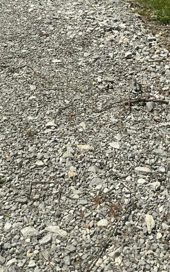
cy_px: -40
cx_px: 196
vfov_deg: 29.9
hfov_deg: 20.5
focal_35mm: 60
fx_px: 445
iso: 80
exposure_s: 1/7042
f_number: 1.78
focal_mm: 6.86
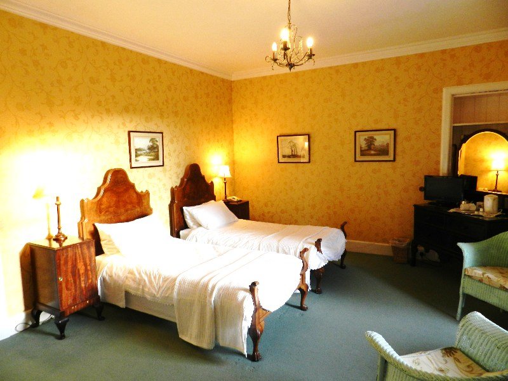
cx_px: 254
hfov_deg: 73.9
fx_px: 338
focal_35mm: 23
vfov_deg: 58.9
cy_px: 190
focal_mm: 4
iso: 180
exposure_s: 1/30
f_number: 3.4
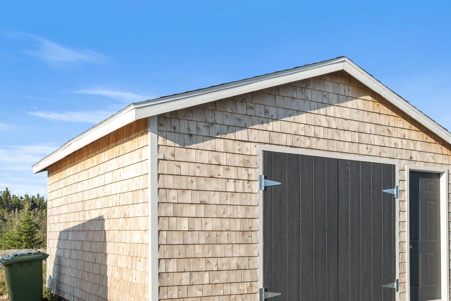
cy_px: 203
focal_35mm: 42
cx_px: 325
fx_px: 526
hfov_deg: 45.2
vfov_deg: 31.6
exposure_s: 1/500
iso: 400
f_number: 8
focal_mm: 29
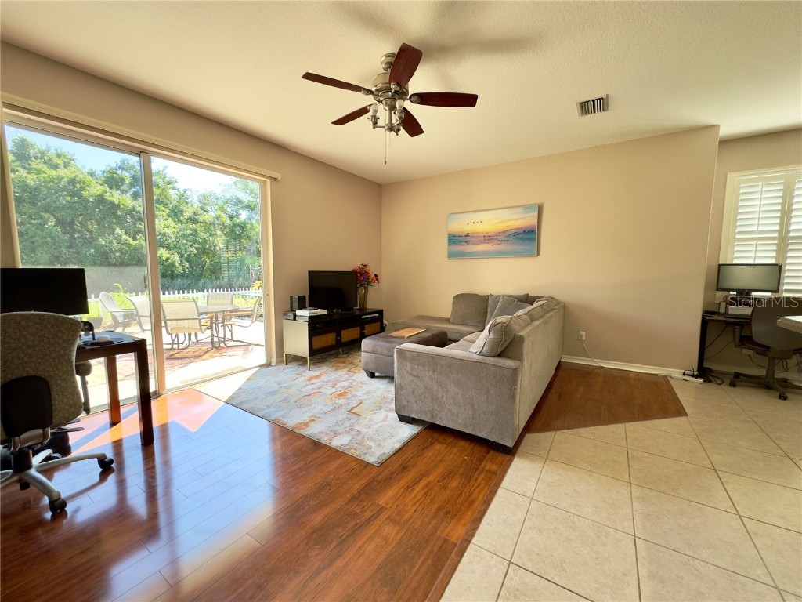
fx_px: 324
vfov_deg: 85.7
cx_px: 401
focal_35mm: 14
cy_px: 301
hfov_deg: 102.1
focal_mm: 2.22
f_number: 2.2
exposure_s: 1/99
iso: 64
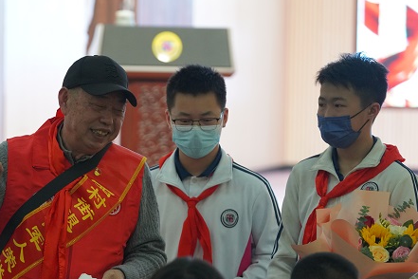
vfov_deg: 4.9
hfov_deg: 7.3
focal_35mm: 283
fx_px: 3286
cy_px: 212
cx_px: 53
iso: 2500
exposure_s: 1/160
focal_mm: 156
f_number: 4
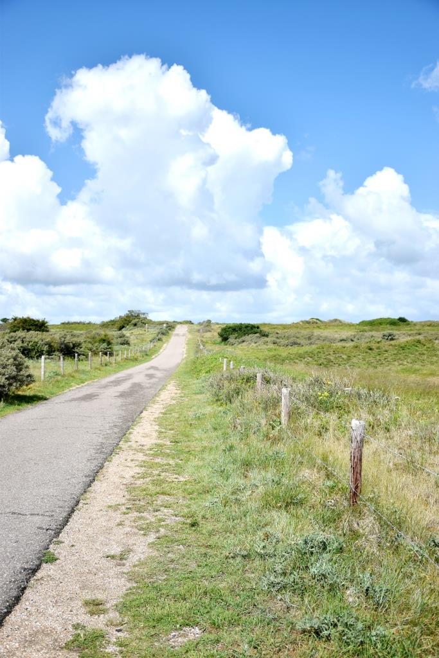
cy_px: 329
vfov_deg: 53.1
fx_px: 658
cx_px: 220
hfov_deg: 36.9
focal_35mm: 36
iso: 100
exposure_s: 1/1250
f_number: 3.8
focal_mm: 24
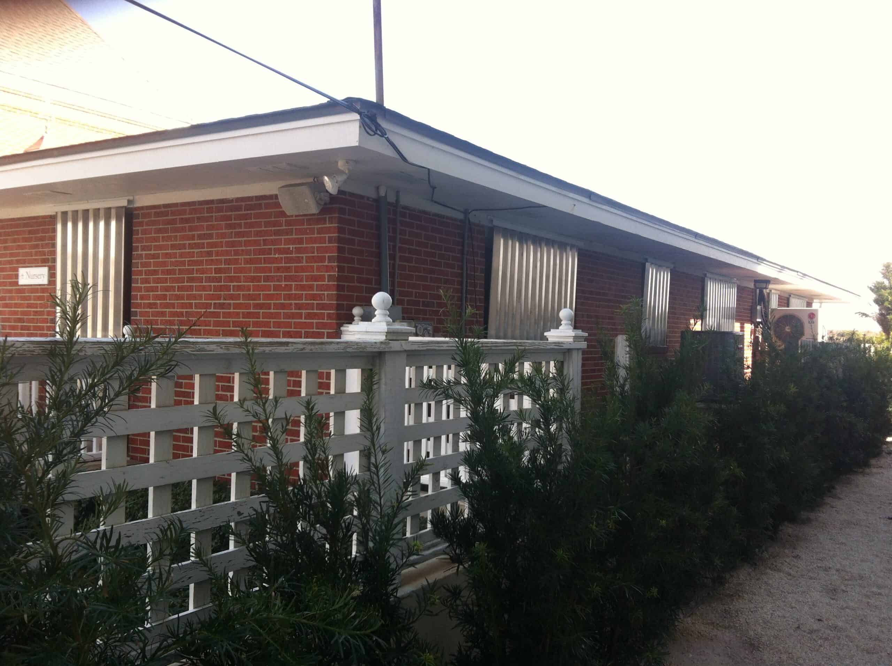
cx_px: 446
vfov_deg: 40.6
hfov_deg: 52.7
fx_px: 901
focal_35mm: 35
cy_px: 333
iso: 80
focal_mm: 3.85
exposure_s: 1/256
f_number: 2.8
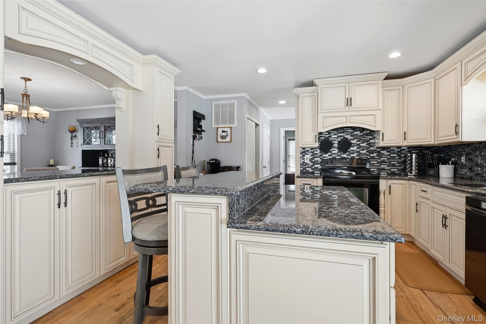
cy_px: 162
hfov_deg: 95.0
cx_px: 243
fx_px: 223
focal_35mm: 16
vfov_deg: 72.0
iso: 640
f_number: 16
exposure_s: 1/50
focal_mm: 16.5
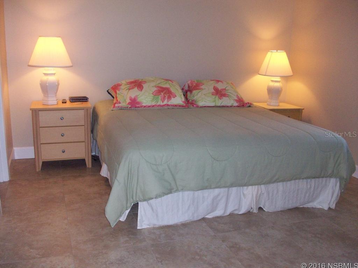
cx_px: 179
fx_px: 352
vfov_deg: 41.8
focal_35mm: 34
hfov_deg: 54.0
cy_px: 134
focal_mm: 5.7
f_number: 2.8
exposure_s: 1/60
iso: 200
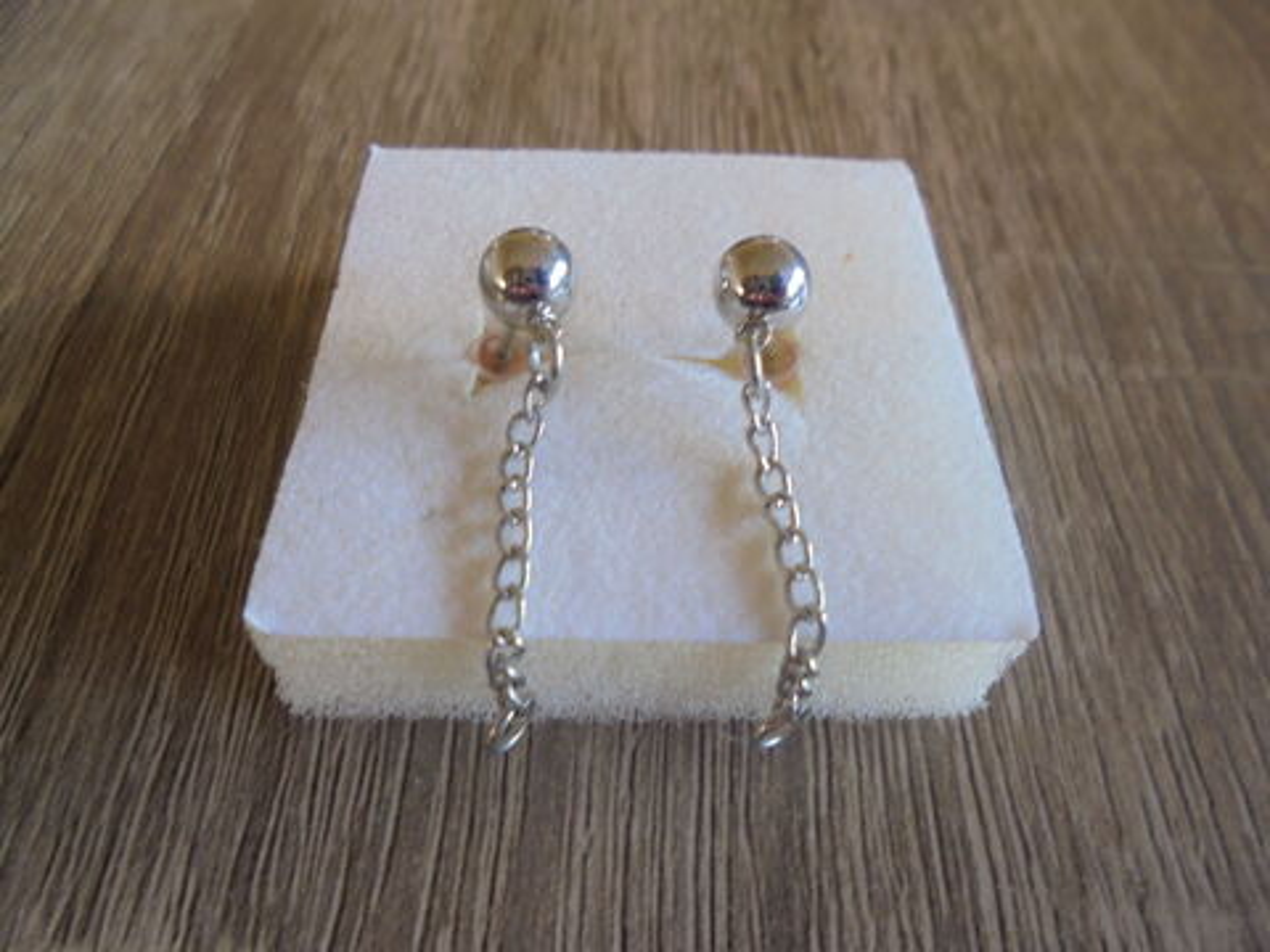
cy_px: 476
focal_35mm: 26
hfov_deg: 67.3
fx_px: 954
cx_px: 635
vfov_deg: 53.1
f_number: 3.5
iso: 100
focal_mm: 4.6
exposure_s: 1/30
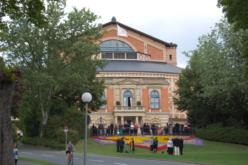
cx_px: 124
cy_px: 82
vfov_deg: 17.5
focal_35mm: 78
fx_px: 537
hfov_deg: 26.0
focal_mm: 52
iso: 200
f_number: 7.1
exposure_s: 1/200
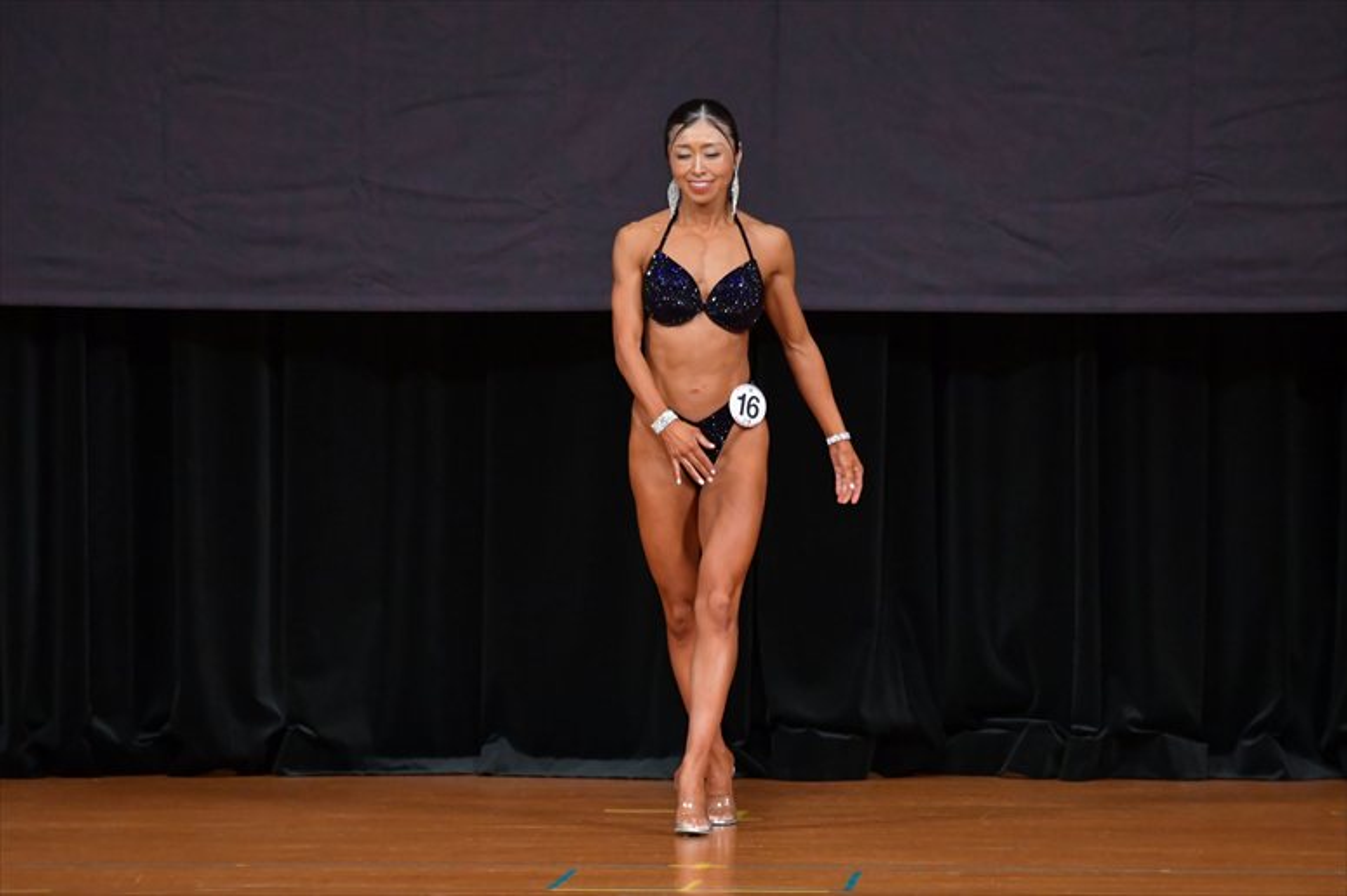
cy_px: 448
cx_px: 674
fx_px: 11220
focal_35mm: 300
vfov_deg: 4.6
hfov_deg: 6.9
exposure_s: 1/400
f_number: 5.6
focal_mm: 200
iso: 4000
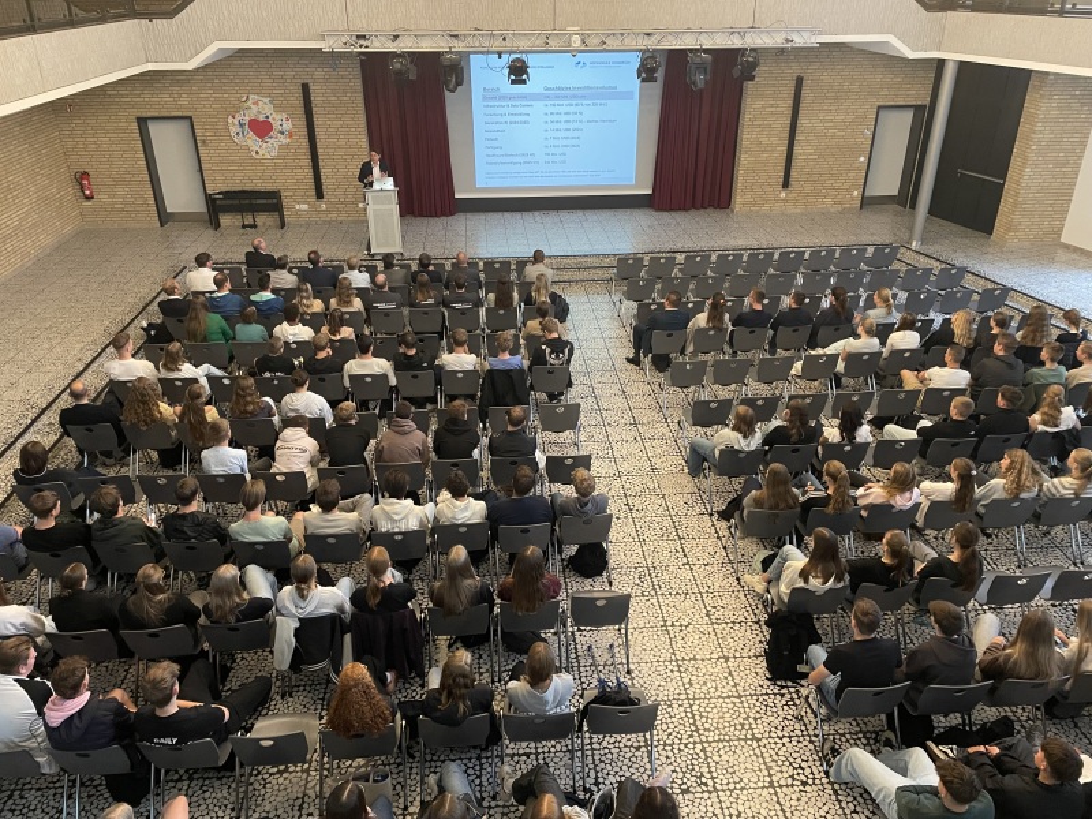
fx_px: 820
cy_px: 410
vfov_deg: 53.1
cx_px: 546
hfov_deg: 67.3
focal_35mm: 26
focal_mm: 4.2
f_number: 1.6
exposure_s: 1/33
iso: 500
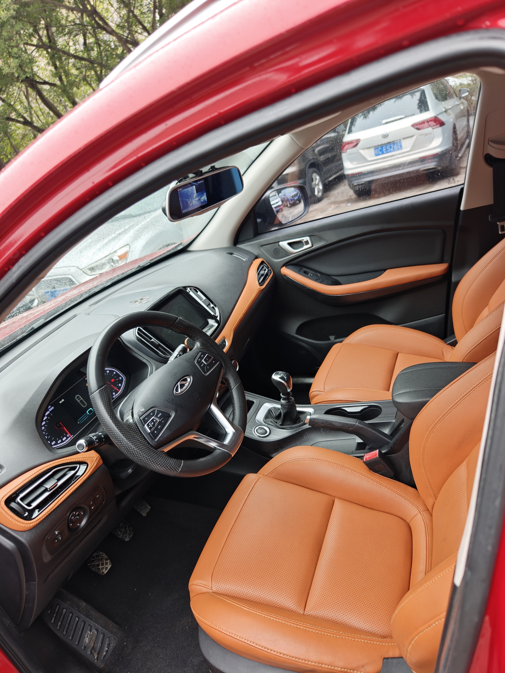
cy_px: 336
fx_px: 447
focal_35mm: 23
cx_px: 252
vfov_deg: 73.9
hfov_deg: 58.9
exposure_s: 1/56
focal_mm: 8.67
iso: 200
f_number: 1.8
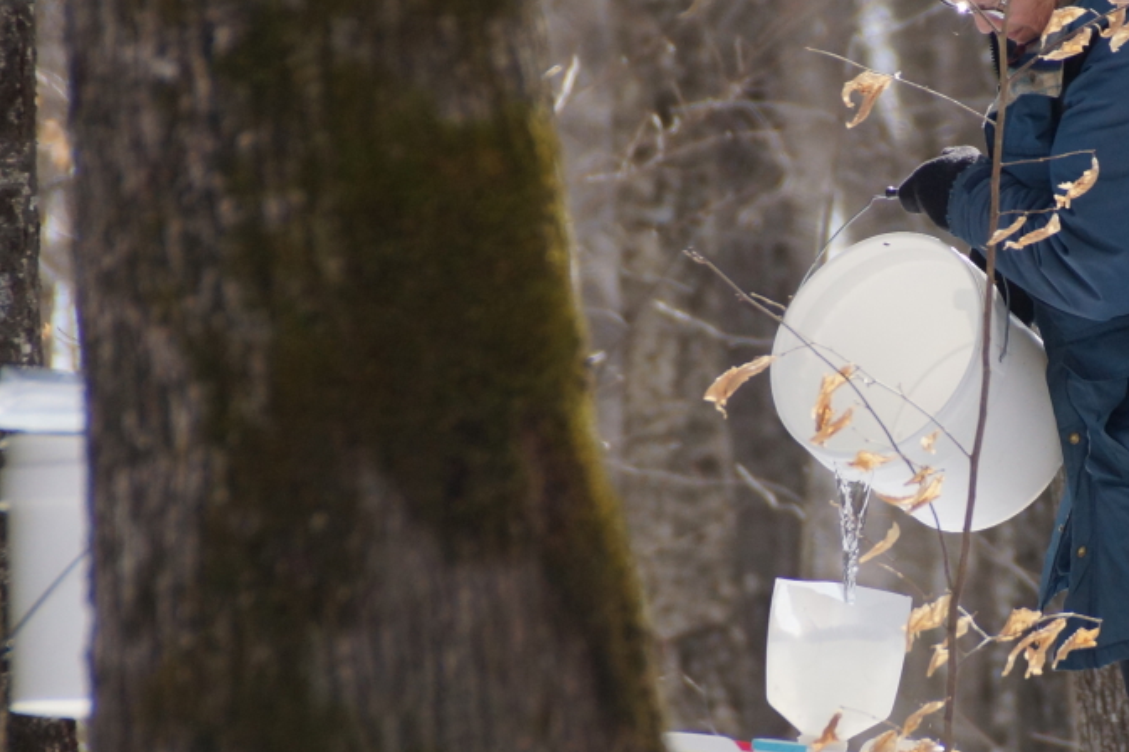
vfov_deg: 2.5
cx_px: 775
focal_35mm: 557
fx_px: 17459
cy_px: 297
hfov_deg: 3.7
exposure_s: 1/400
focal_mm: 250
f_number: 6.3
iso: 400
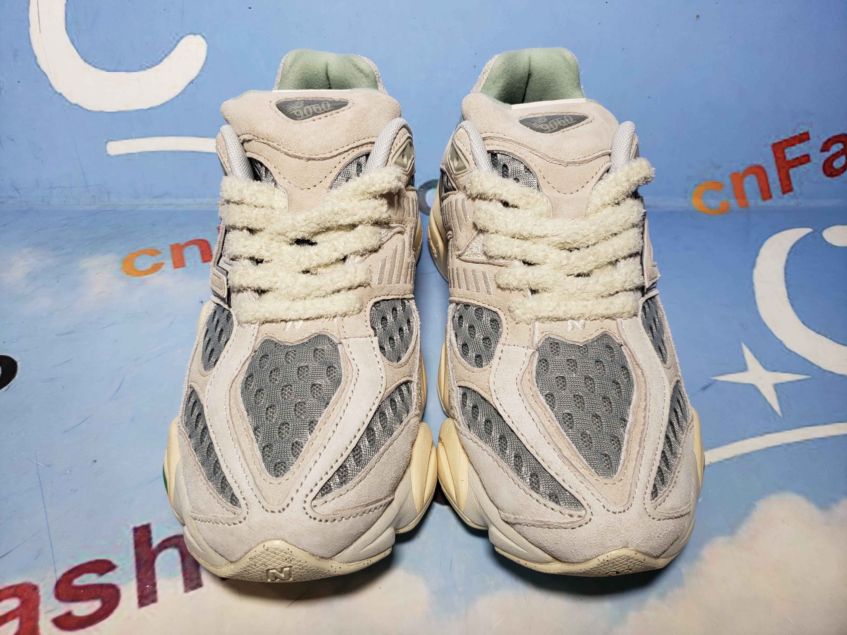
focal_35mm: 26
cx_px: 424
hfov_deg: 67.3
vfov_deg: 53.1
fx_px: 636
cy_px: 318
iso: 50
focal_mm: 4.3
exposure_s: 1/423
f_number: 1.5
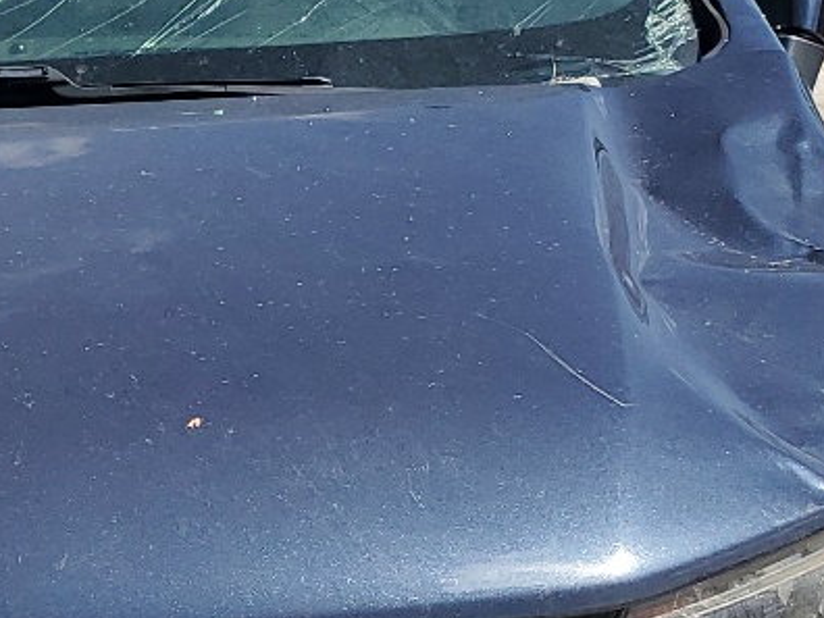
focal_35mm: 105
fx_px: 2499
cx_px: 12
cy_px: 570
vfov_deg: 13.9
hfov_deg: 18.3
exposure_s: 1/5000
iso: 50
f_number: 1.5
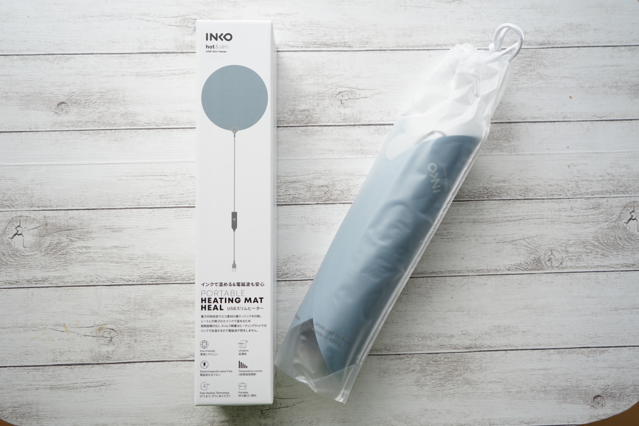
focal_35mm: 30
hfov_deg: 61.9
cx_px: 320
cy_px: 213
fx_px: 533
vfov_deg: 43.6
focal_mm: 30
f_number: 4
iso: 200
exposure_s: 1/30
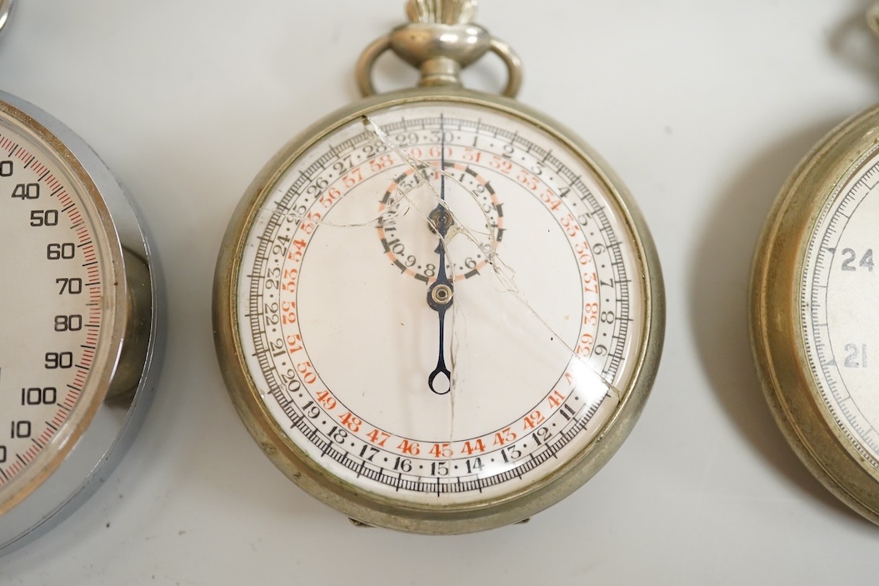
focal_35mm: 48
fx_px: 1172
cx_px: 434
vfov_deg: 28.1
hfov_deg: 41.1
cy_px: 276
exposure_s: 1/160
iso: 2500
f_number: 5
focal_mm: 30
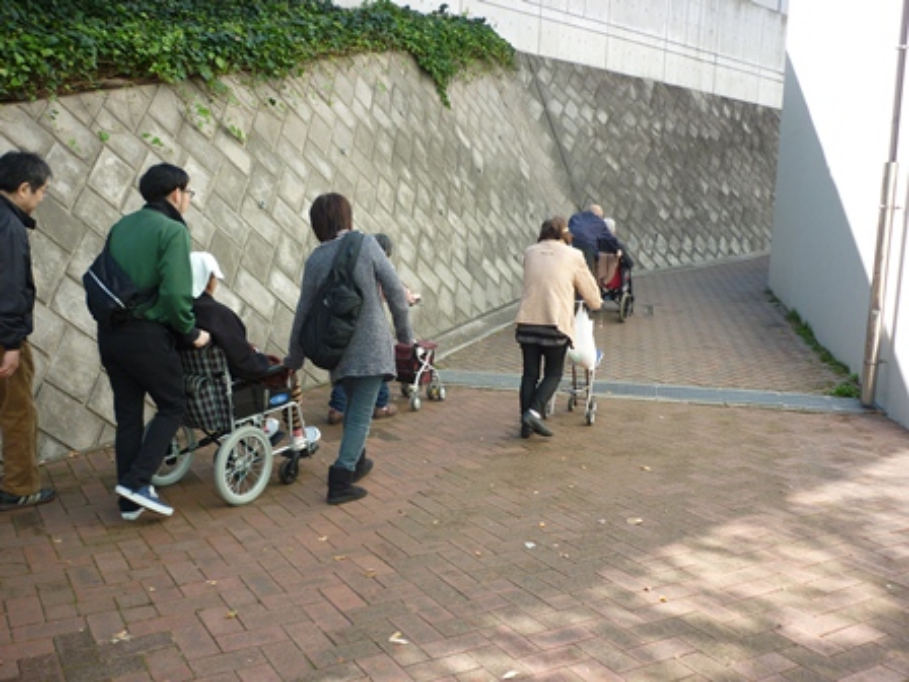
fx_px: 867
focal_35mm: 33
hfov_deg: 55.4
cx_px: 454
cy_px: 341
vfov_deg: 42.9
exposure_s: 1/250
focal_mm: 5.5
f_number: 2.8
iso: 80
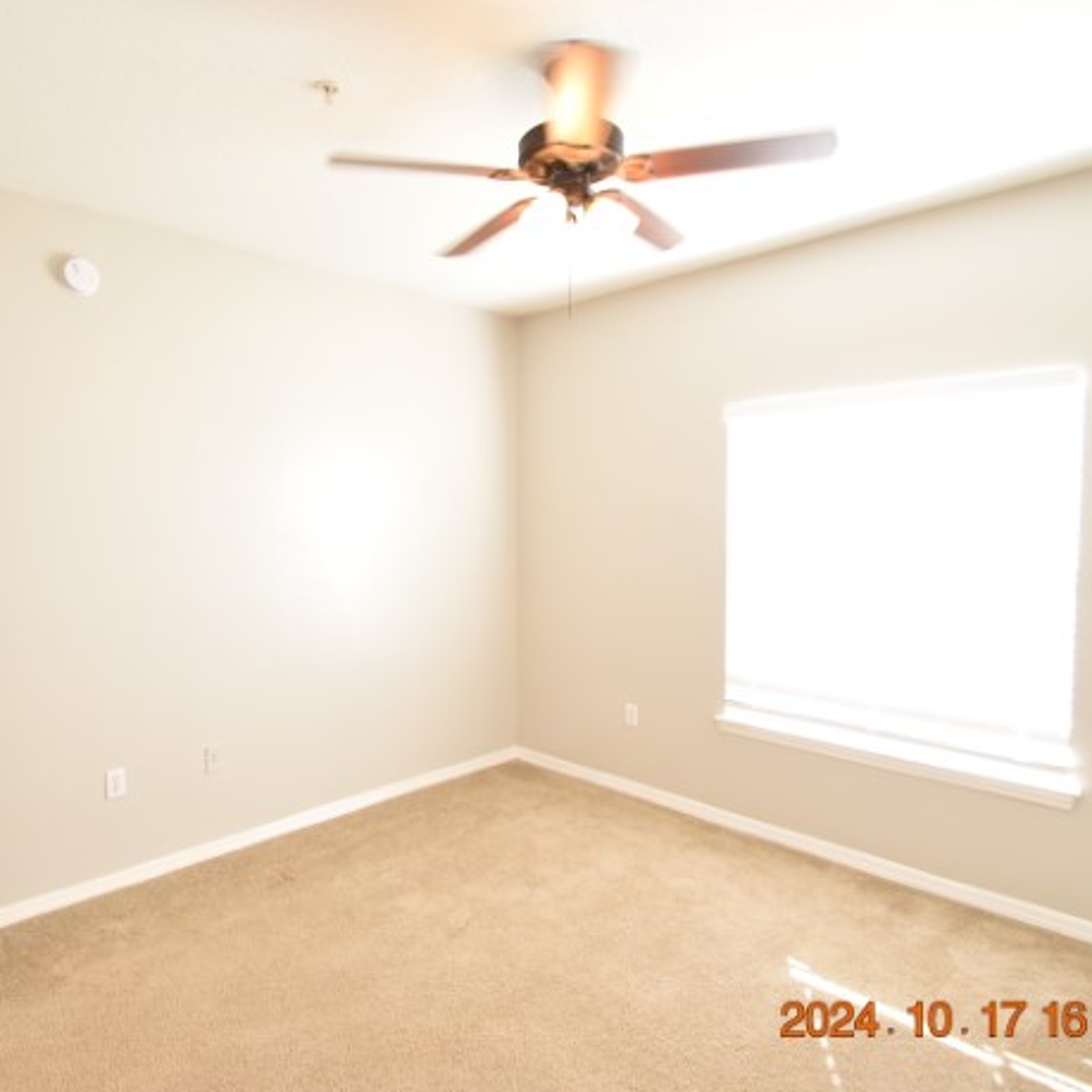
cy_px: 535
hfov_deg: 74.4
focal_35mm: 20
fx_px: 714
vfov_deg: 74.8
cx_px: 466
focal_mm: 10
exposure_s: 1/100
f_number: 5
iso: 800
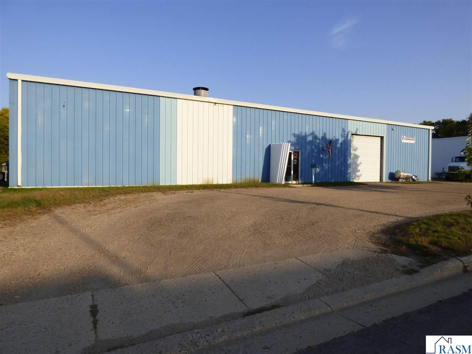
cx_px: 236
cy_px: 177
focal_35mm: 20
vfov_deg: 66.0
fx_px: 273
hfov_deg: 81.7
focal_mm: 3.58
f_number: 2.8
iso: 100
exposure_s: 1/1600
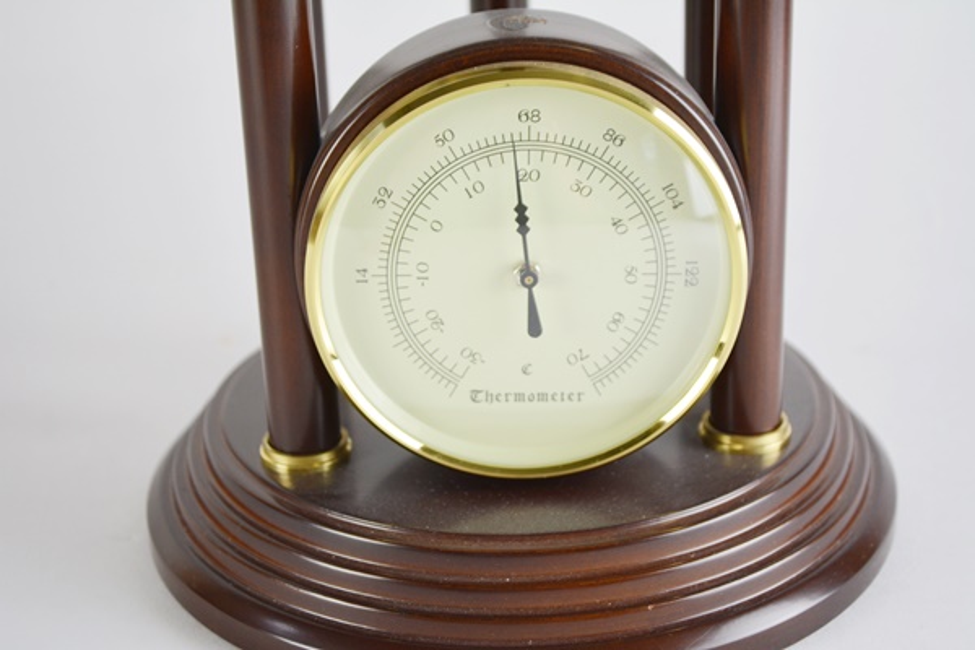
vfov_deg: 19.7
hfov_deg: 29.2
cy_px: 325
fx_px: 1869
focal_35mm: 69
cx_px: 488
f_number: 5.3
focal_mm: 46
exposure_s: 1/125
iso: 400
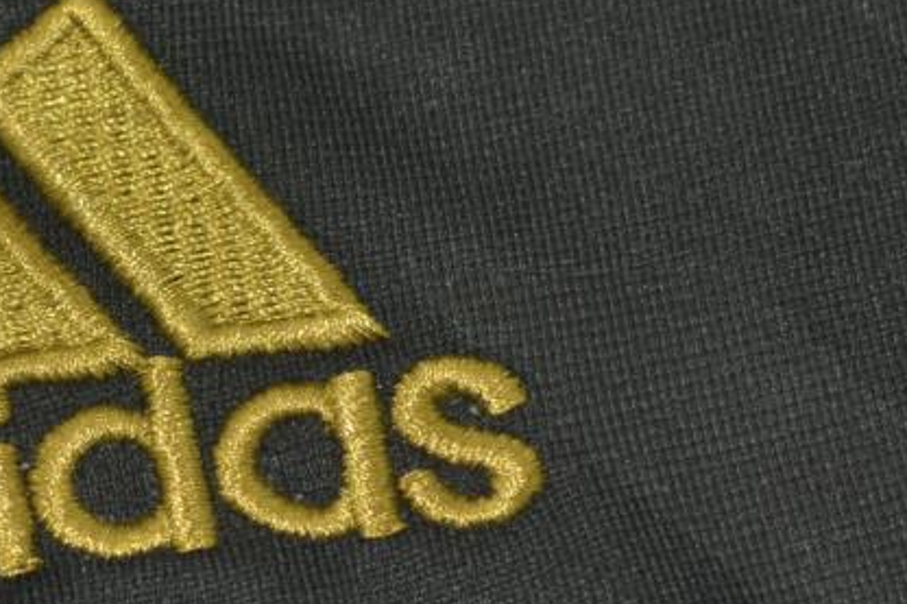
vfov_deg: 6.4
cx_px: 122
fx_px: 5397
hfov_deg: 9.6
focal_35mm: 214
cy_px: 268
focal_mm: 55
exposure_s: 1/100
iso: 200
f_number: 5.6
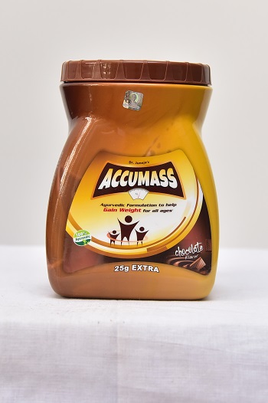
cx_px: 134
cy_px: 202
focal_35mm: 58
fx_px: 648
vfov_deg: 34.5
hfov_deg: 23.4
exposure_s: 1/125
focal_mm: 58
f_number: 4.5
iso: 1600
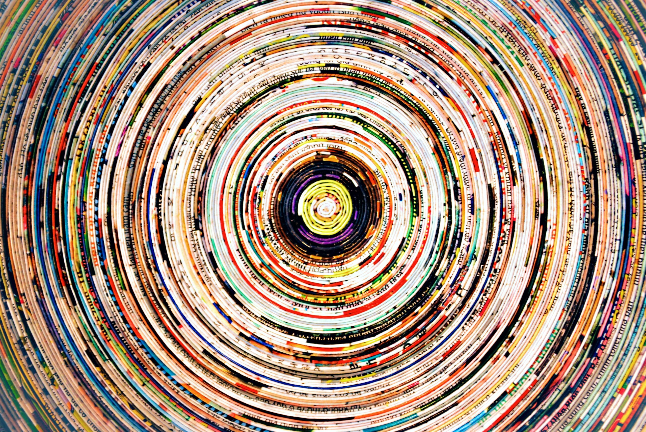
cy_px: 216
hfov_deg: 24.6
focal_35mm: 82
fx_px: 1482
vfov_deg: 16.6
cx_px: 323
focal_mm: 55
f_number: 5.6
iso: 200
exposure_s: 1/100
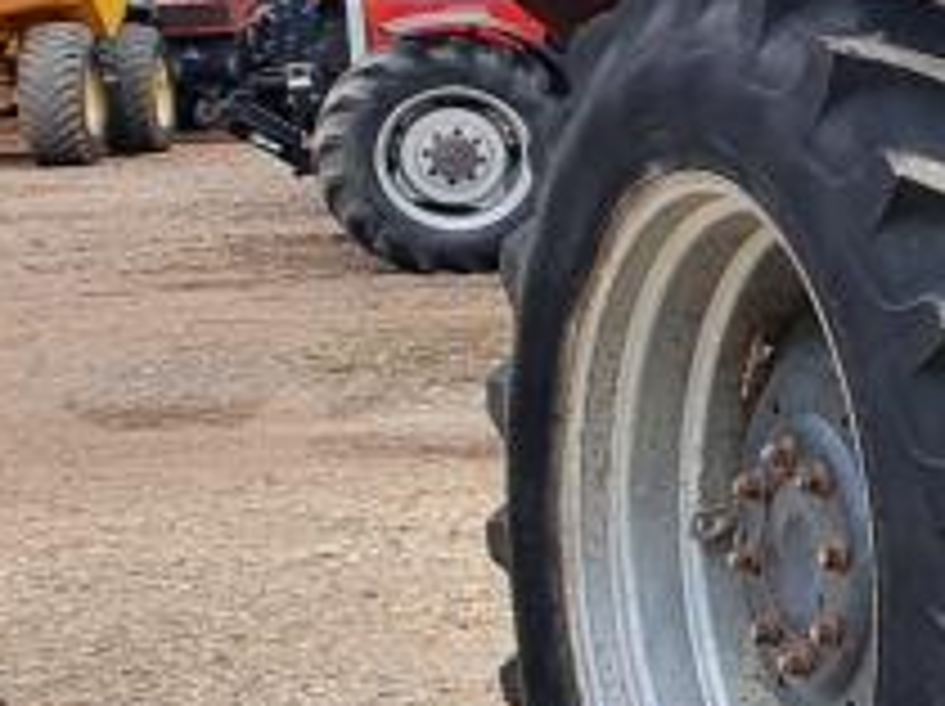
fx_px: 3463
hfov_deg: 12.6
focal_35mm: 127
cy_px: 414
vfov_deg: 11.6
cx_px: 2178
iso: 50
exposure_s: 1/310
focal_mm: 4.32
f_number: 2.4
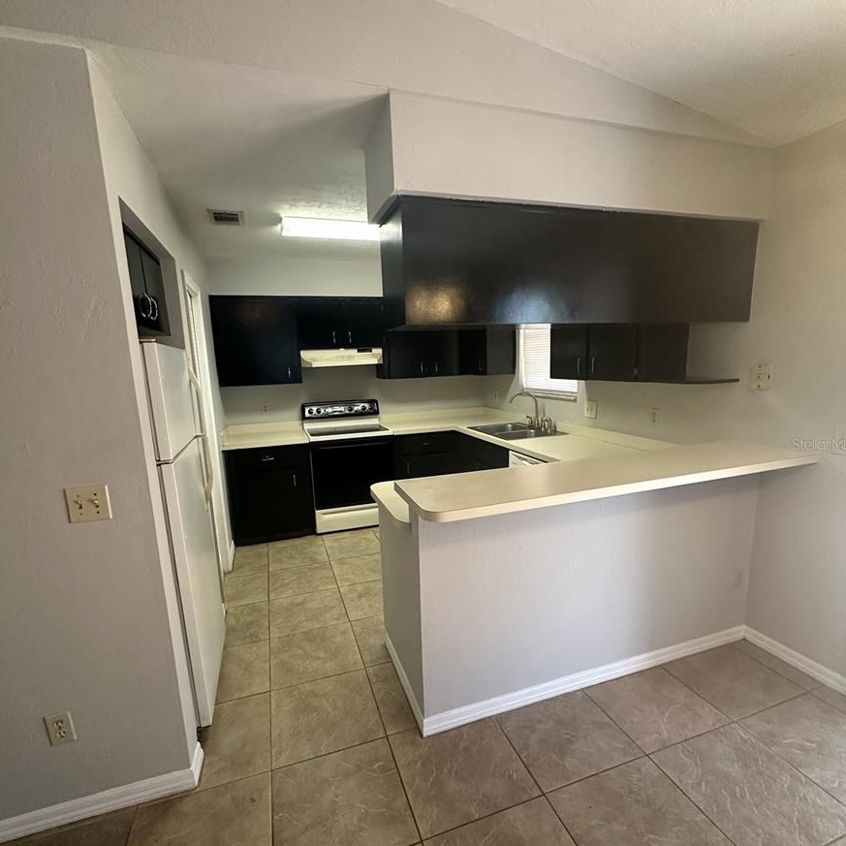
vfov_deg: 83.9
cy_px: 444
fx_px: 470
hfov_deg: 84.0
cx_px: 424
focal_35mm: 17
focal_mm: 2.22
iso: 320
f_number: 2.2
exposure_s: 1/120
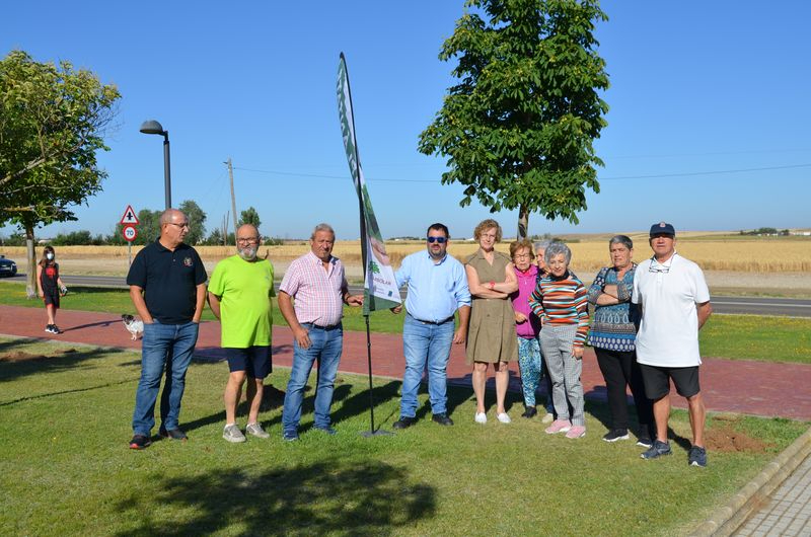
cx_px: 406
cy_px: 268
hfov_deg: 49.6
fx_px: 877
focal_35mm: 39
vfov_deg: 34.1
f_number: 9
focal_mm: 26
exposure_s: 1/400
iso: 100
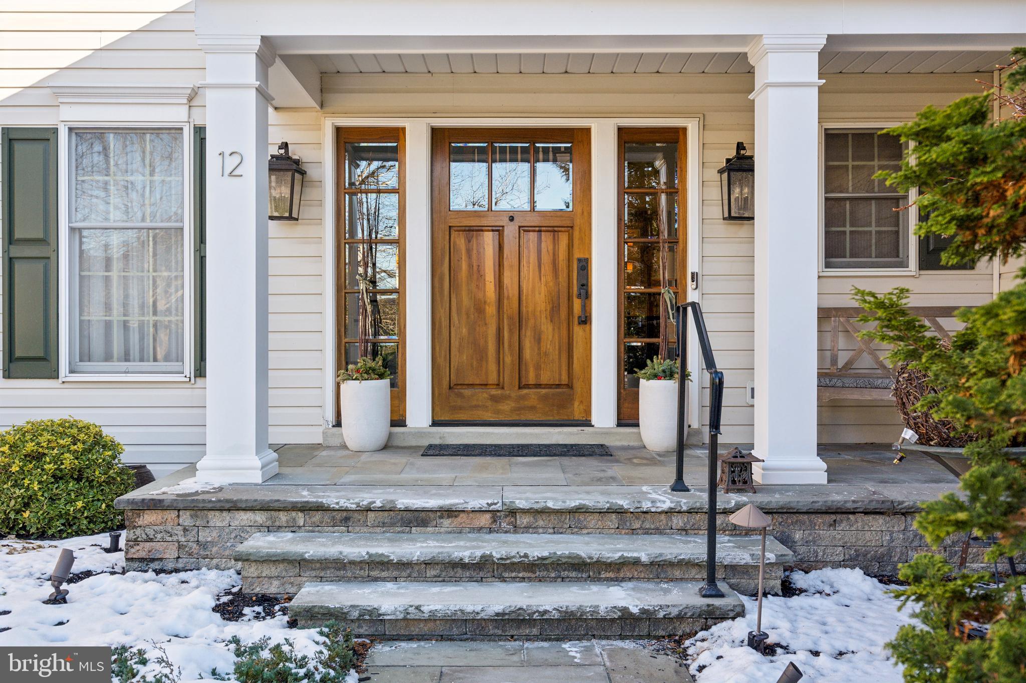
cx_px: 513
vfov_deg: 41.1
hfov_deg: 58.7
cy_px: 342
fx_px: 912
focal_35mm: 32
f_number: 8
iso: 200
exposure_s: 1/100
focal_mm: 32
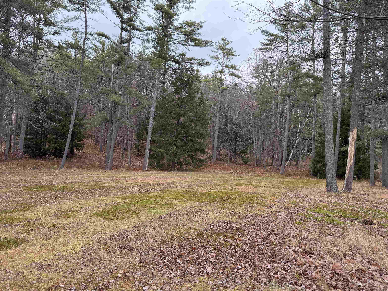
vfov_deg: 56.8
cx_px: 194
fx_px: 269
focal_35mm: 24
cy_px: 146
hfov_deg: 71.6
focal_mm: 6.76
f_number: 1.78
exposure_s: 1/355
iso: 100
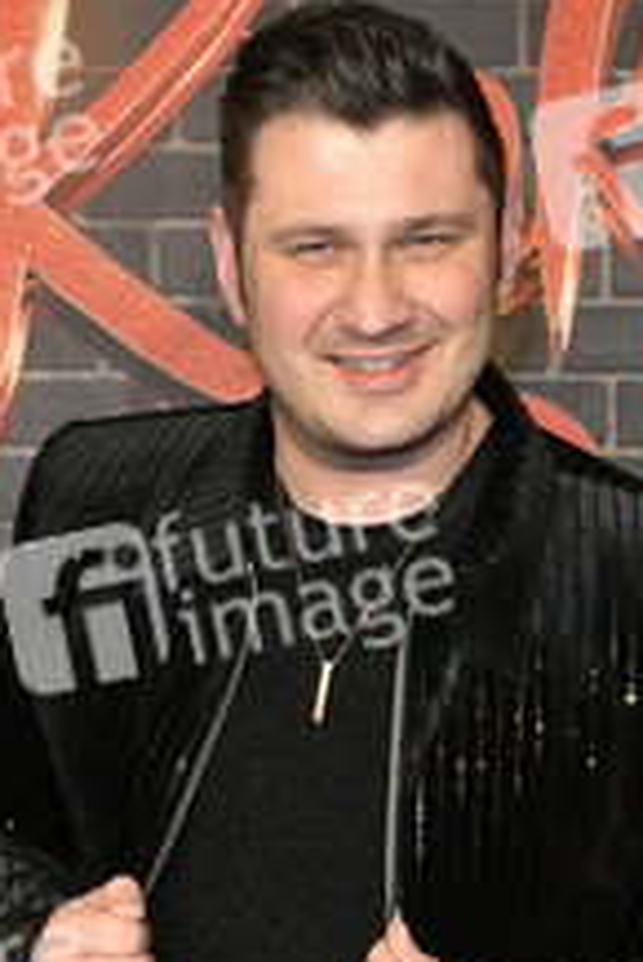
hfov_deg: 14.9
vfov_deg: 21.8
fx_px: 2461
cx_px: 355
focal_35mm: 92
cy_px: 811
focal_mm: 50
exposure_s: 1/250
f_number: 7.1
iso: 1600
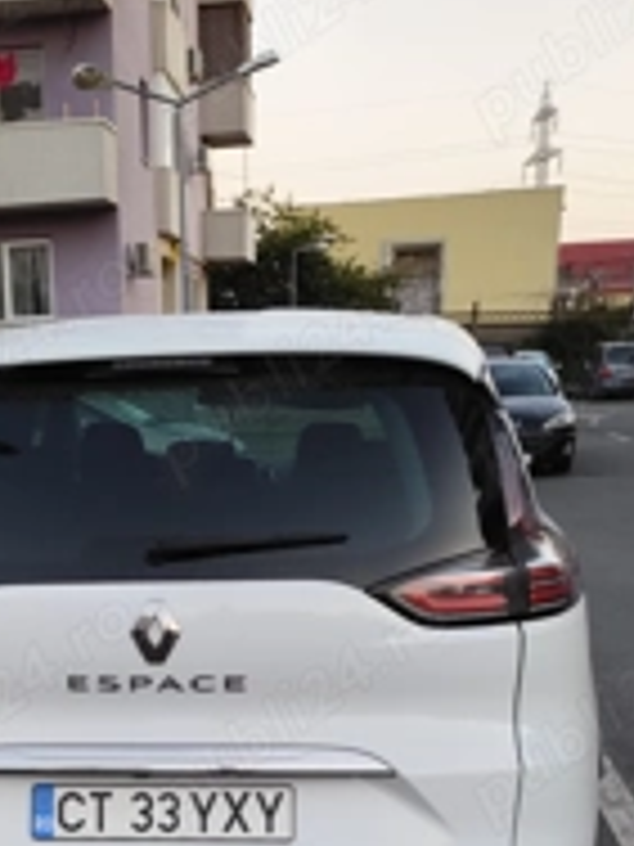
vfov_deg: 36.2
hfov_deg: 29.1
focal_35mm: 49
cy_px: 783
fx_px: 1197
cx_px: 144
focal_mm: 6.14
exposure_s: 1/100
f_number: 1.65
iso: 320
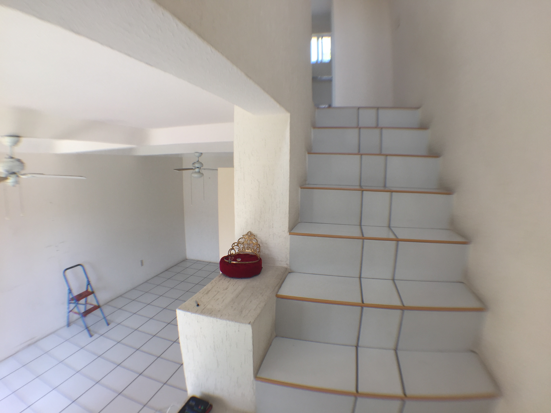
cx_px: 276
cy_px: 206
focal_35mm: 29
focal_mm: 4.15
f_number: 2.2
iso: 32
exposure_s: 1/60
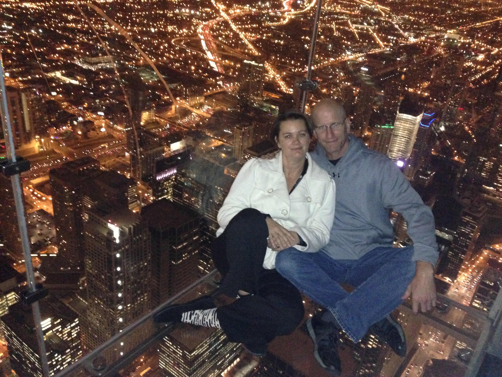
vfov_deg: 42.9
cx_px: 251
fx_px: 479
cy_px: 188
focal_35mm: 33
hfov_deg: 55.4
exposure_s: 1/16
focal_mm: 4.12
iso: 640
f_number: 2.4
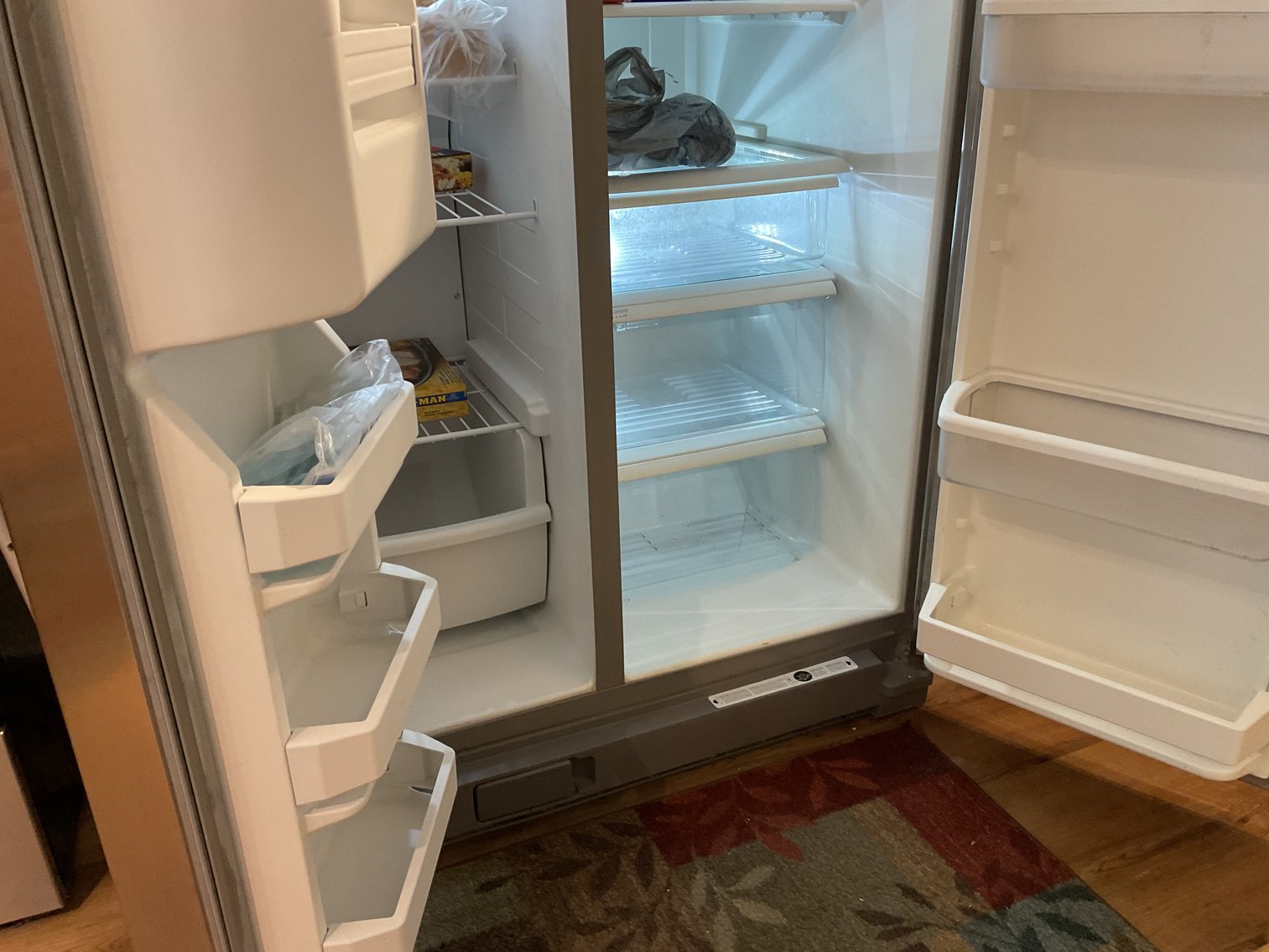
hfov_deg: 61.7
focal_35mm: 29
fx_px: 1063
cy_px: 476
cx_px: 634
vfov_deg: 48.2
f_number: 1.8
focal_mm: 3
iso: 160
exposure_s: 1/60
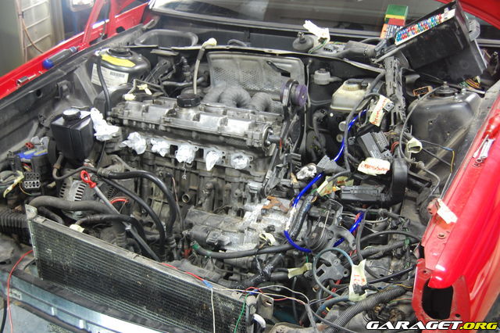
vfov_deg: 29.8
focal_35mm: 45
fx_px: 625
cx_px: 250
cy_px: 166
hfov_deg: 43.6
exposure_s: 1/13
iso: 800
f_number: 4.2
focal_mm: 30
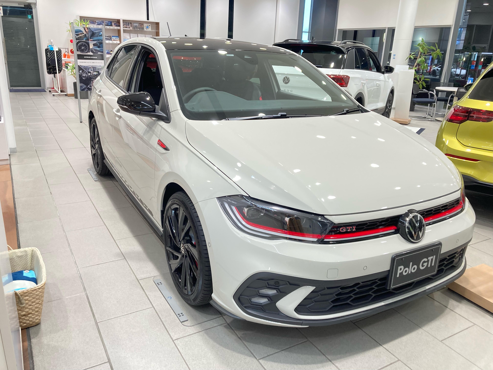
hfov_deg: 63.4
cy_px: 185
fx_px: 399
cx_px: 246
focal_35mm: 28
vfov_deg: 49.7
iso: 80
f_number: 1.8
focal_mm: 3.99
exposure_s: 1/50
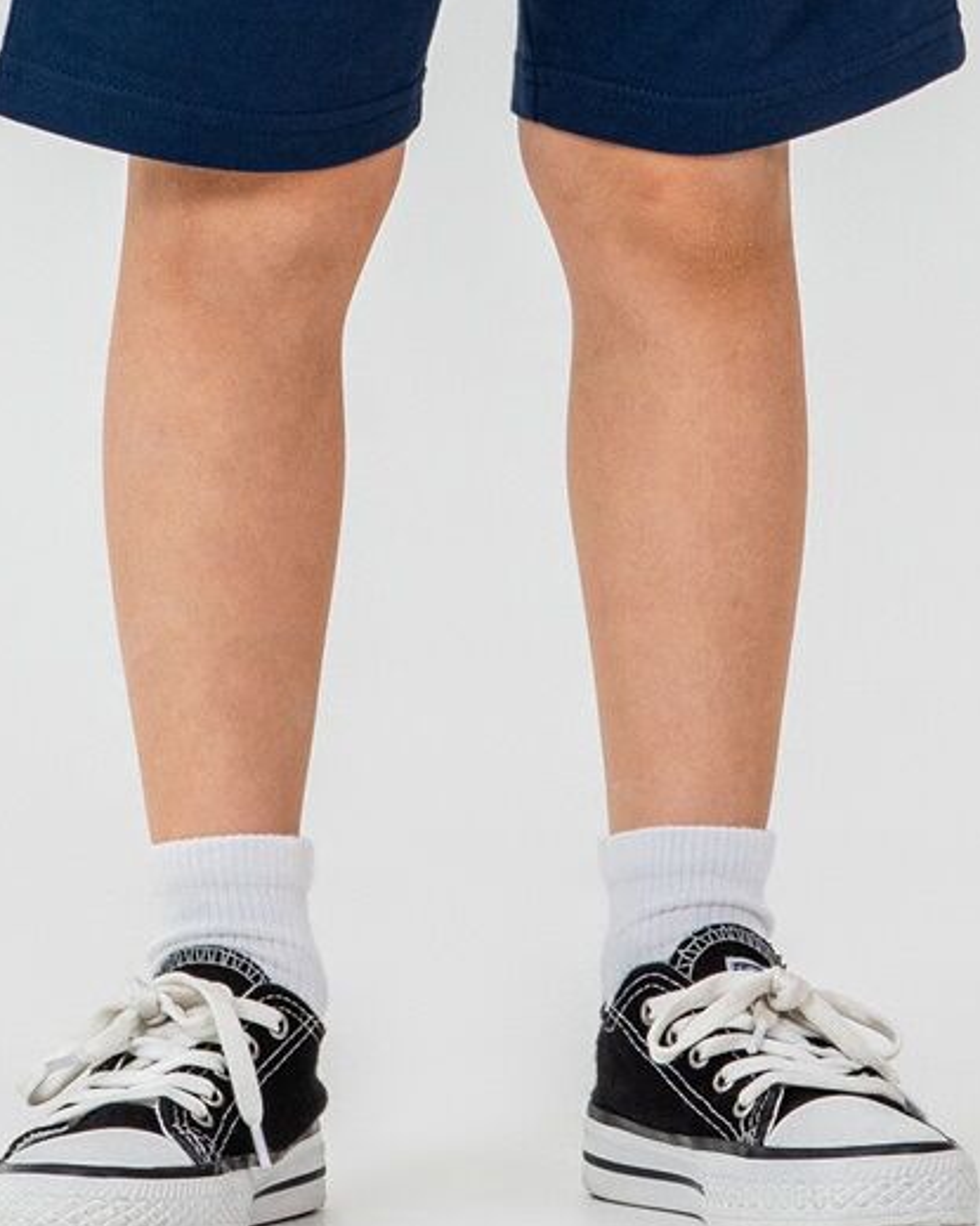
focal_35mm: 381
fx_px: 13817
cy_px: -749
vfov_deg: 5.0
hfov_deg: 4.1
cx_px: 446
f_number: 7.1
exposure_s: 1/160
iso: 125
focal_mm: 78
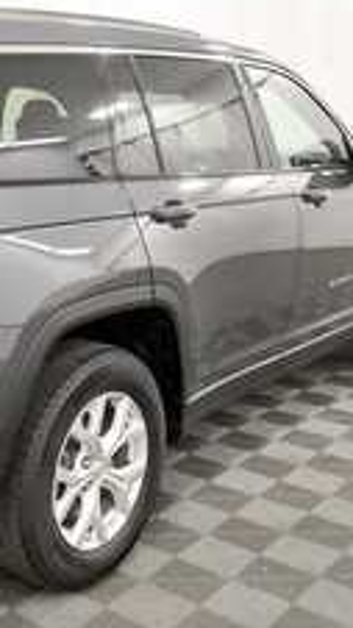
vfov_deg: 41.3
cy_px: 293
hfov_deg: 22.7
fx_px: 833
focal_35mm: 50
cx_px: -22
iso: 1800
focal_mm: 18
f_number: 5.3
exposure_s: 1/125
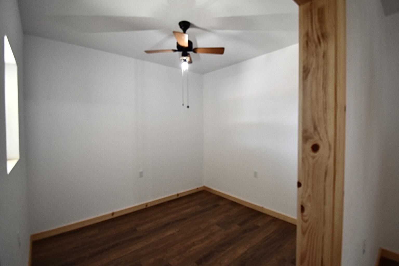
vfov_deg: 77.3
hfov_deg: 100.4
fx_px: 166
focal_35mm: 15
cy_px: 133
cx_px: 200
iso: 450
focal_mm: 10
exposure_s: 1/60
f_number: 4.5
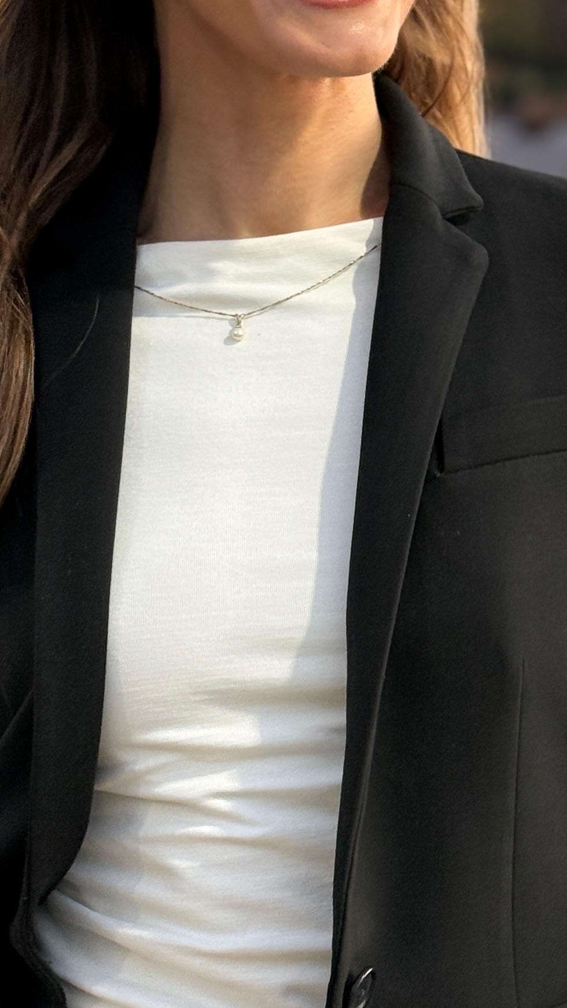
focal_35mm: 121
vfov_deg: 17.6
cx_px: 486
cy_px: 229
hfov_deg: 10.0
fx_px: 3235
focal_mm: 6.76
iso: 80
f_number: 1.78
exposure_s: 1/60
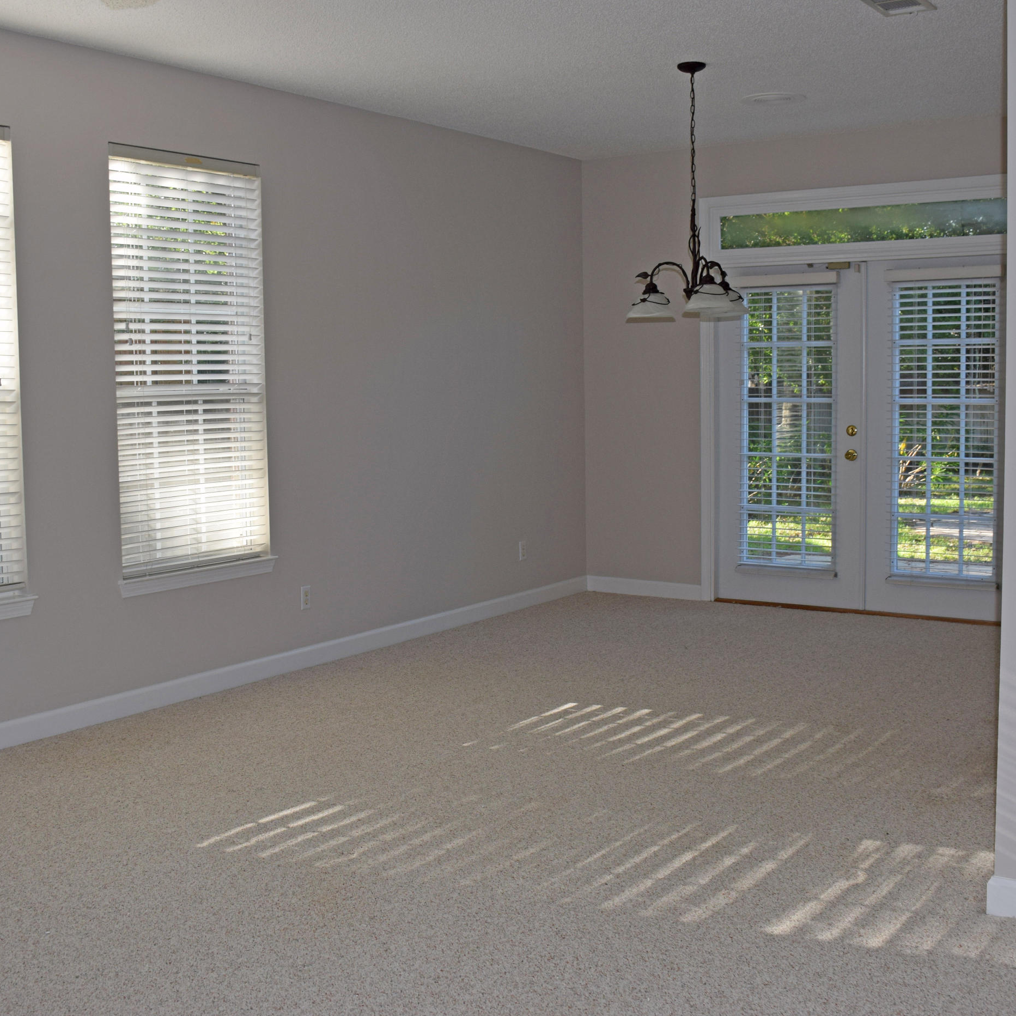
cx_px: 469
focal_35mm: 41
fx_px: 1361
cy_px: 475
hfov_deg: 40.9
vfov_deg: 40.9
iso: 280
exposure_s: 1/125
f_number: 5.6
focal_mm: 20
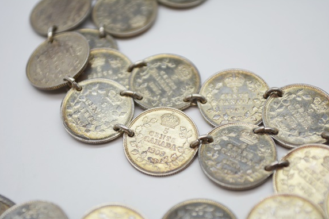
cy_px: 113
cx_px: 167
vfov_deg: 15.8
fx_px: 790
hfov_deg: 23.5
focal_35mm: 87
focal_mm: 55
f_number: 5.6
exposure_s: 1/125
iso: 200
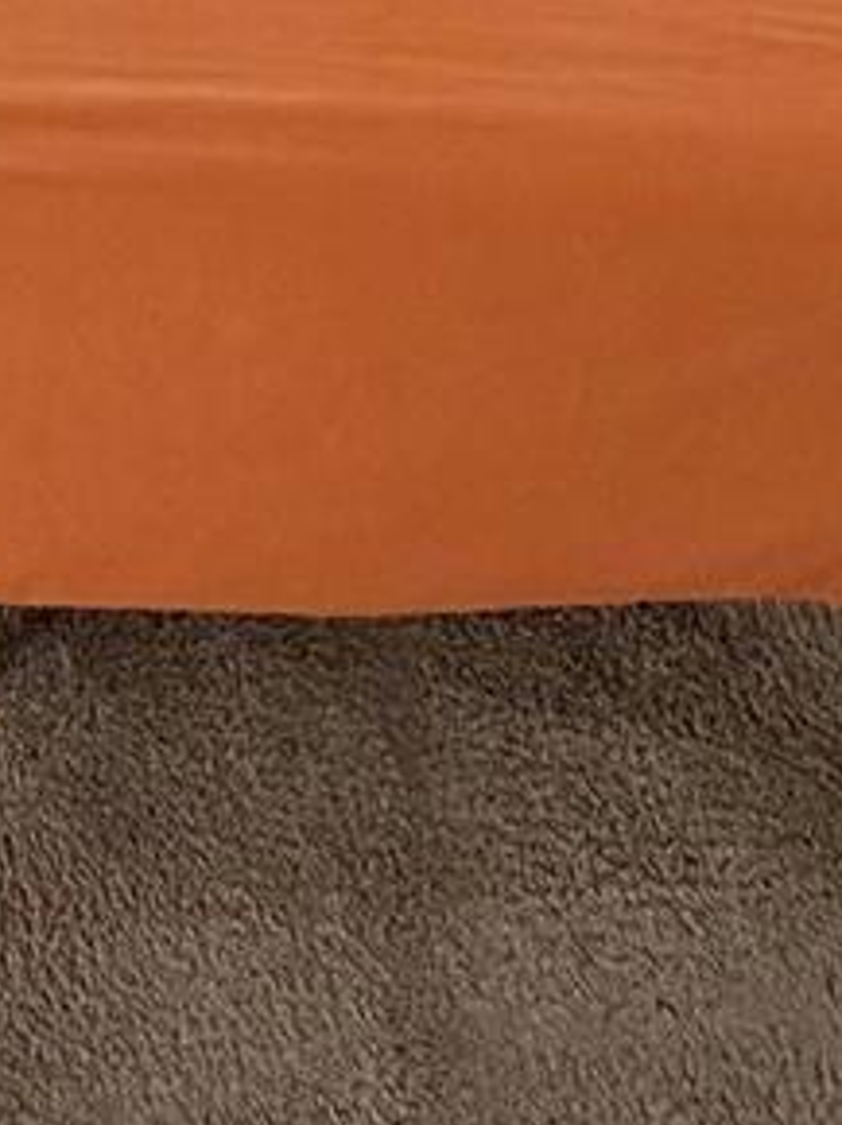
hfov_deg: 23.8
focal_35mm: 58
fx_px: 1884
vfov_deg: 22.7
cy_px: -791
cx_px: -47
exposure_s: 1/121
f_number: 2.2
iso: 125
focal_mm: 2.22
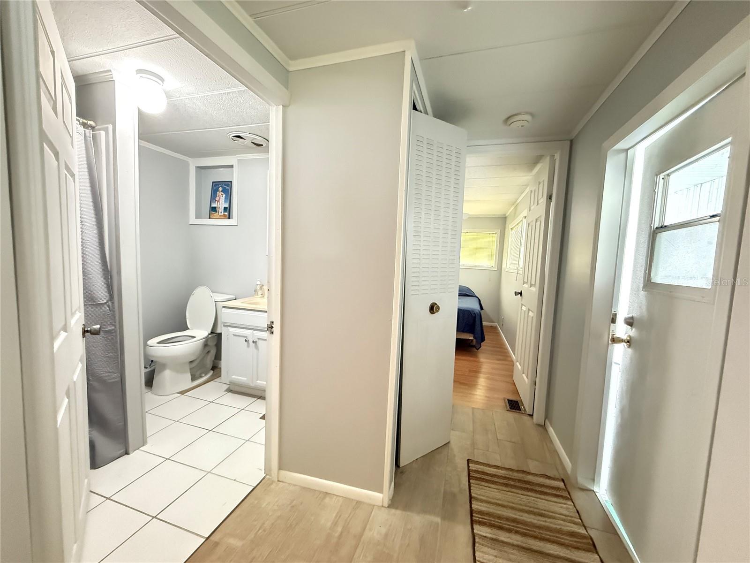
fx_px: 303
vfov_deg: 85.7
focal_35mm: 14
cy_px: 282
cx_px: 375
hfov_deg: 102.1
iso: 1000
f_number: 2.2
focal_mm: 2.22
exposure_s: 1/40
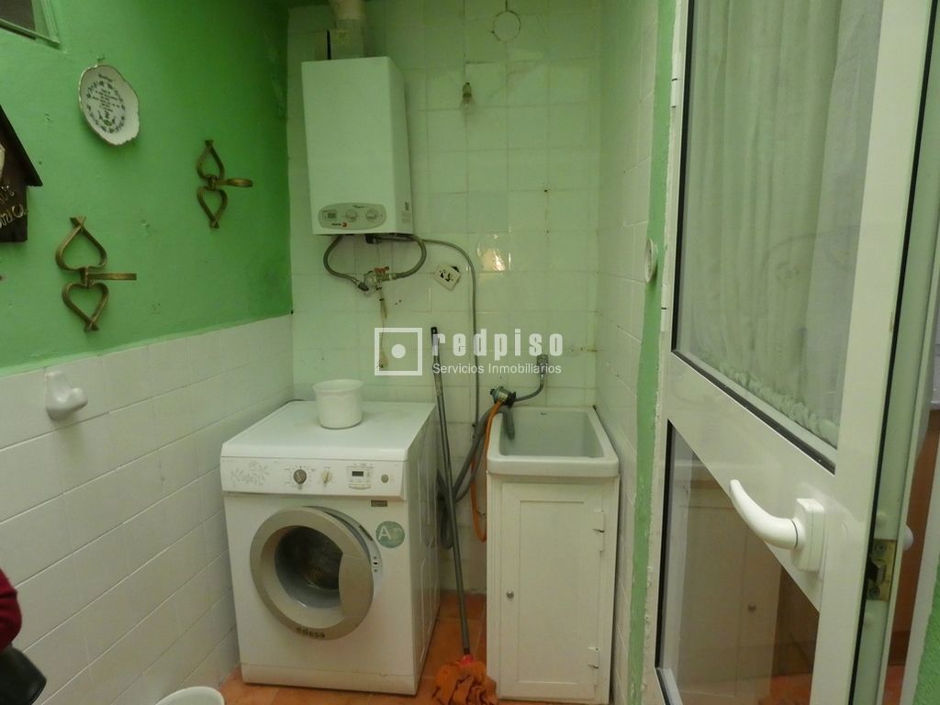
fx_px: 543
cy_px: 352
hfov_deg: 81.7
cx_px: 470
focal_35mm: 20
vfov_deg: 66.0
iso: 640
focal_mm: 3.6
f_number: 2.8
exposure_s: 1/60
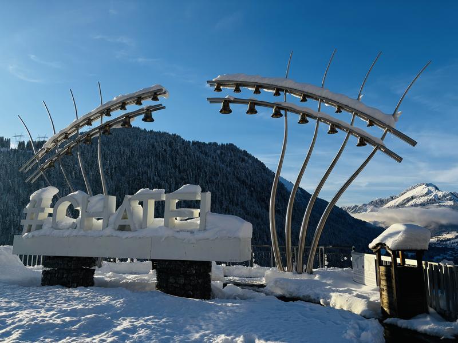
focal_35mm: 26
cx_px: 229
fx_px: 344
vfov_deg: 53.1
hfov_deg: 67.3
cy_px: 172
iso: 50
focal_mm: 5.96
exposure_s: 1/3106
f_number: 1.6
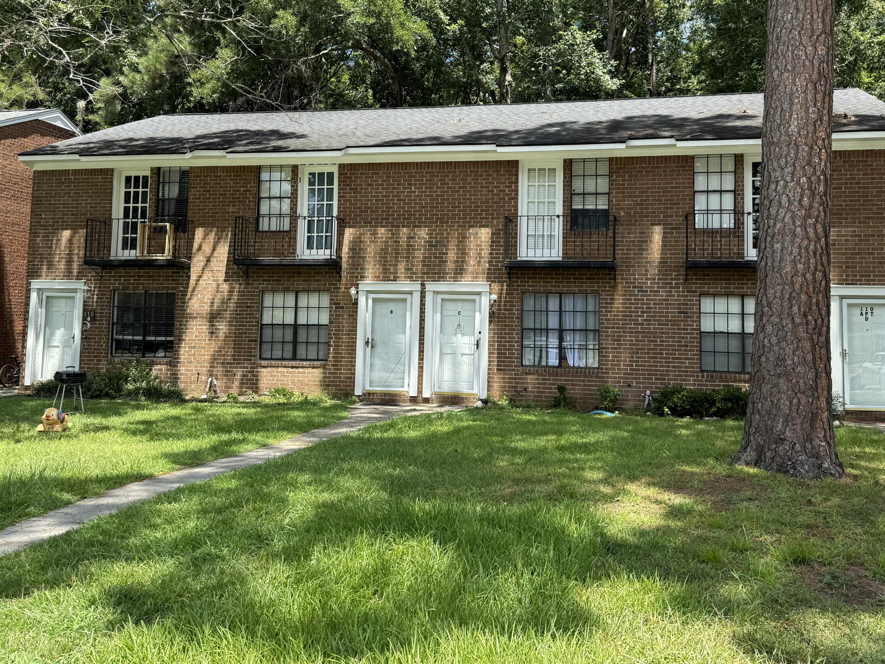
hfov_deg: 55.3
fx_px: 844
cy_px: 253
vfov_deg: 42.6
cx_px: 474
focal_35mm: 33
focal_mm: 6.76
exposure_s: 1/1122
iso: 80
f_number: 1.78
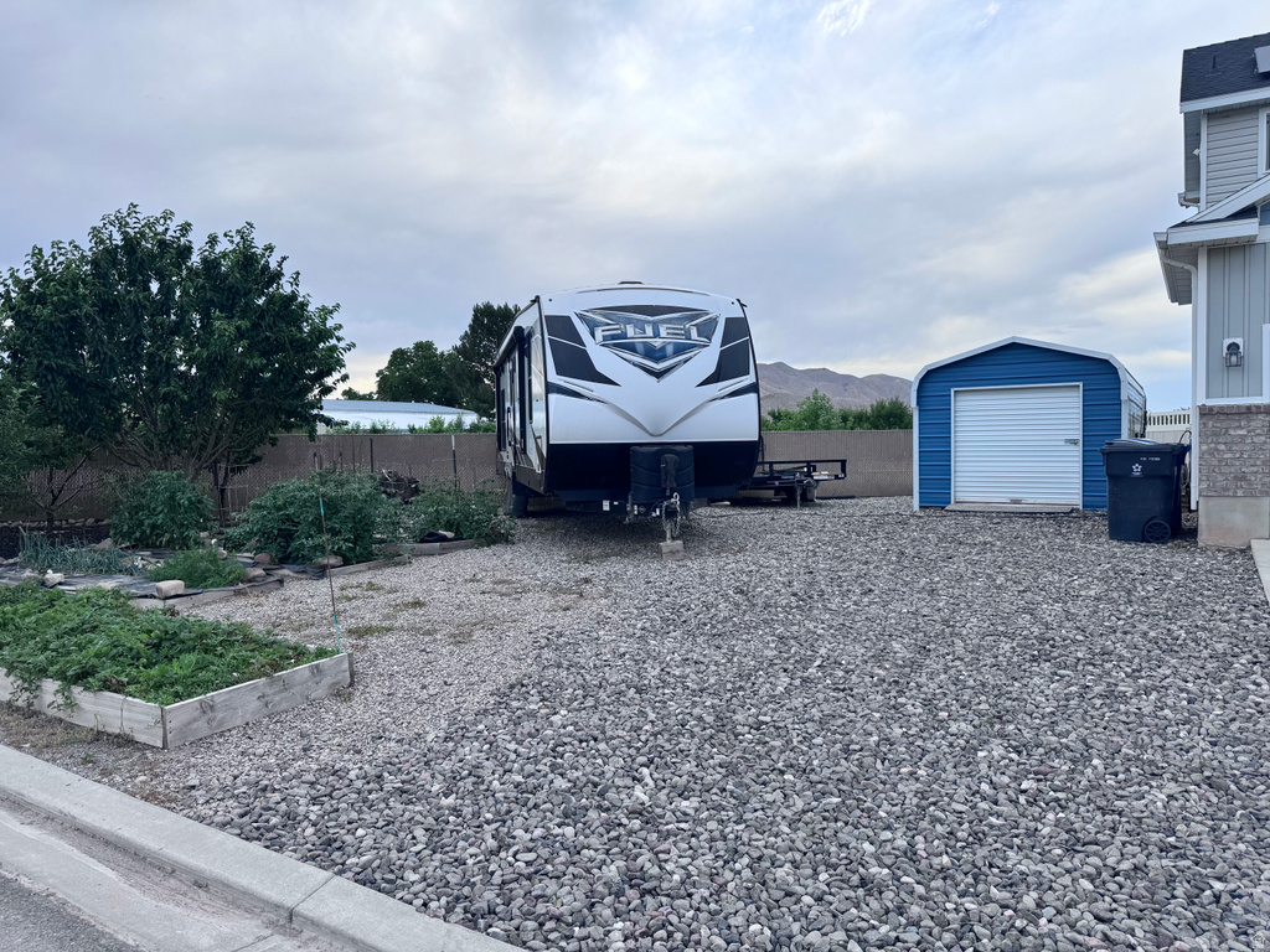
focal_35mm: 24
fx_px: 881
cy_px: 476
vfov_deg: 56.8
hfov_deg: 71.6
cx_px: 635
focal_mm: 6.76
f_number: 1.78
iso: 80
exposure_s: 1/1923
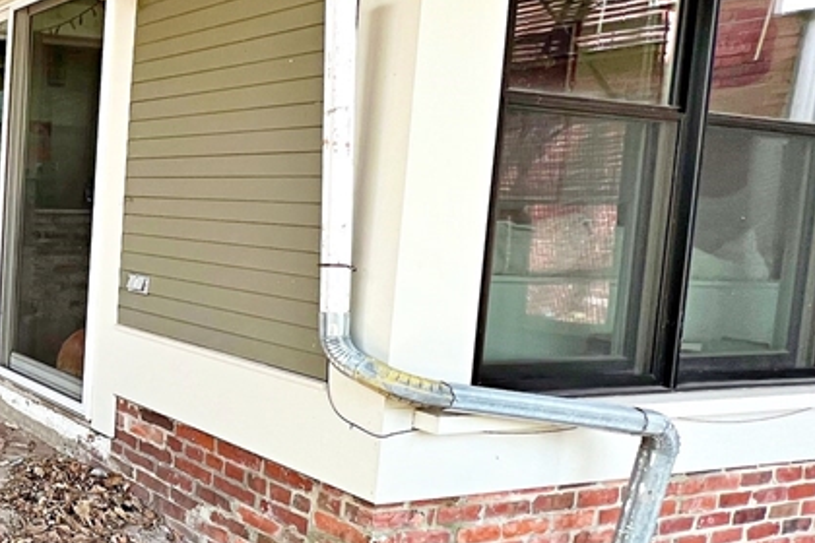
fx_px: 747
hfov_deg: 40.4
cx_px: -161
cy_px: 252
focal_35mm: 33
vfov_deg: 39.9
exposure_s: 1/122
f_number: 1.8
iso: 50
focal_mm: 1.57
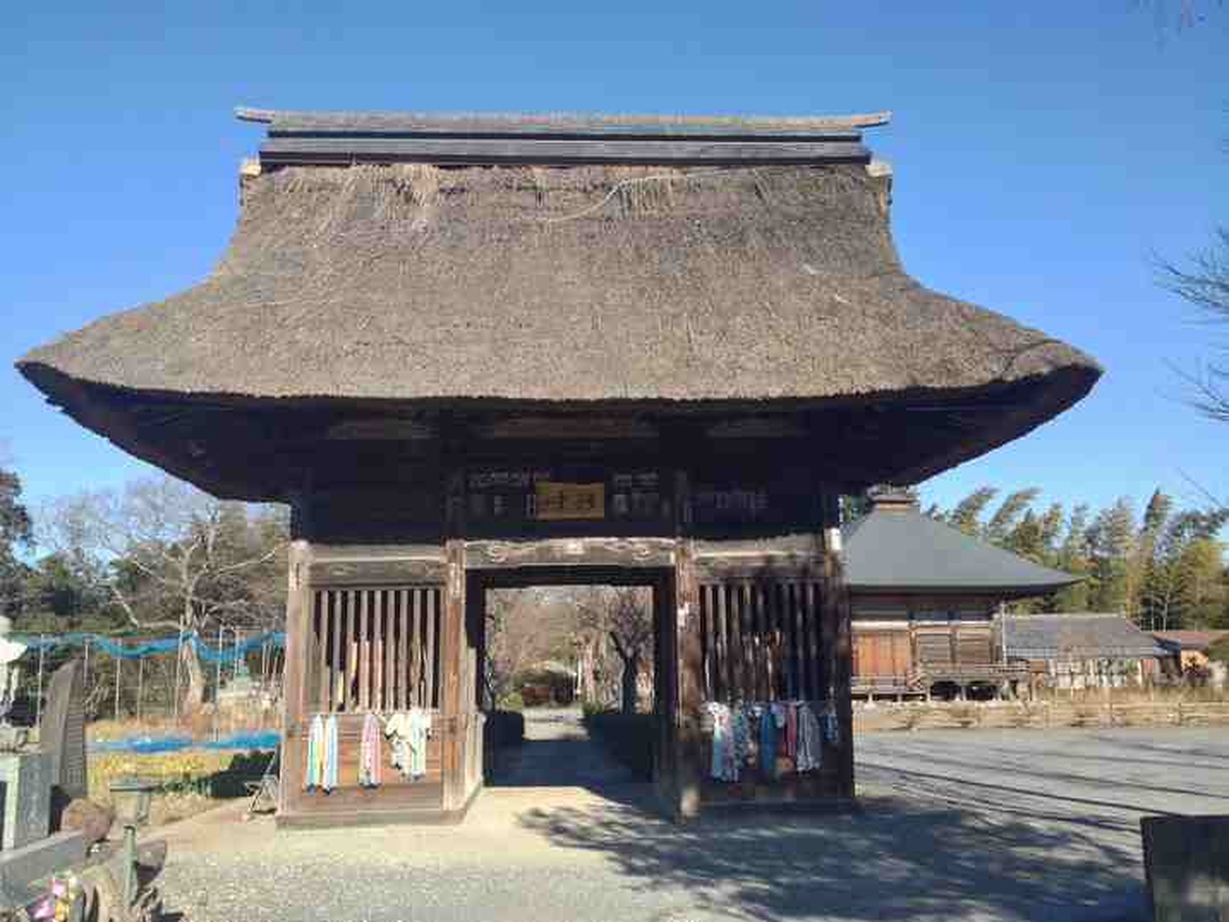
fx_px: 1243
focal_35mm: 35
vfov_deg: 40.7
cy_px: 461
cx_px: 614
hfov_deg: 52.6
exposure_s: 1/480
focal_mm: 4.28
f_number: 2.4
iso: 50
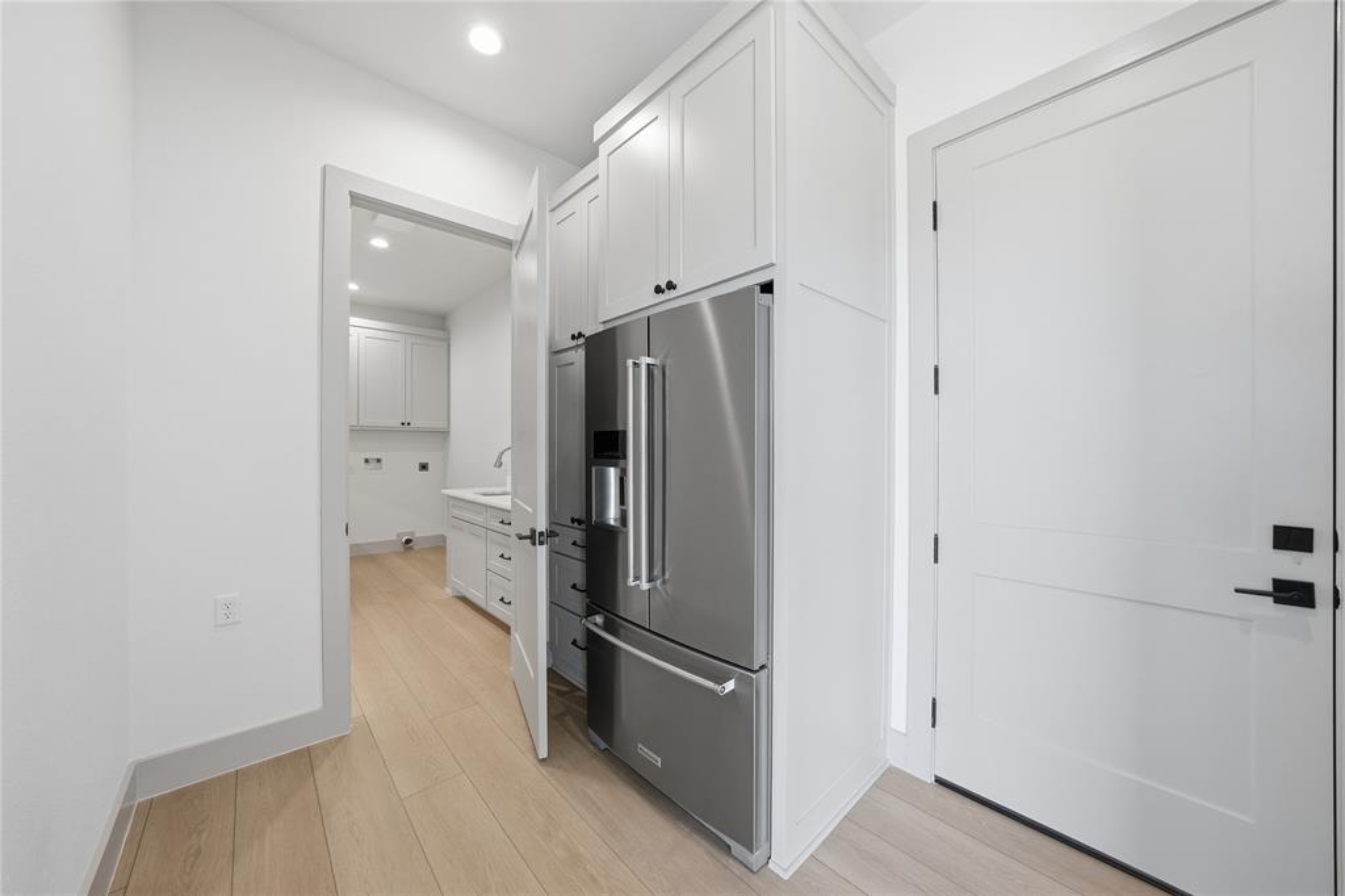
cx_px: 672
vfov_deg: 90.0
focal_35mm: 12
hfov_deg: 112.6
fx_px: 448
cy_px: 448
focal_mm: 12
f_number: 6.3
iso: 500
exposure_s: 1/160
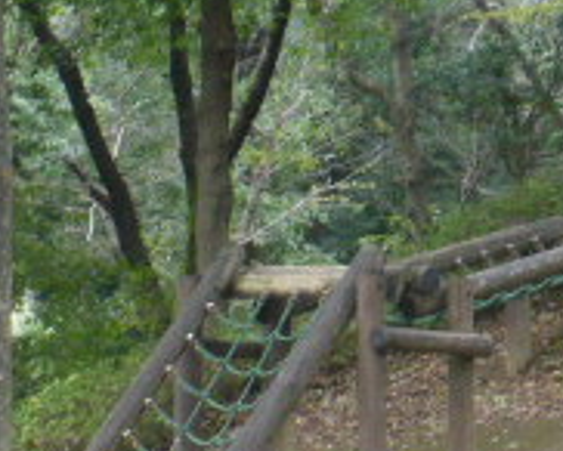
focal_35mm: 168
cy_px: 201
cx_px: 882
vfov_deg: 9.2
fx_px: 2802
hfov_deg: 11.0
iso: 250
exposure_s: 1/60
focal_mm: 8.5
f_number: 4.2
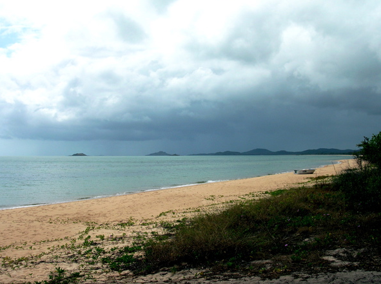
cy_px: 149
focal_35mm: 39
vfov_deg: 36.7
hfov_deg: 47.9
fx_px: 428
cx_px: 194
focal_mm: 6
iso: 50
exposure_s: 1/836
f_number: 3.7
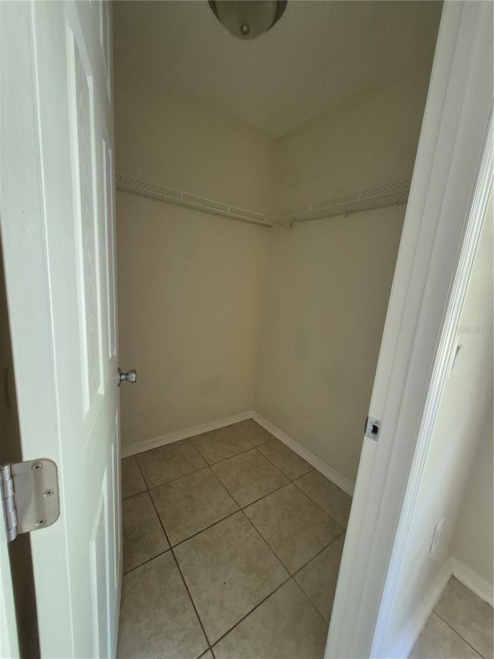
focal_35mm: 13
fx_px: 247
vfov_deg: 106.2
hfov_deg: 89.9
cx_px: 247
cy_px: 330
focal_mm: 1.74
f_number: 2.2
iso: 640
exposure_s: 1/60
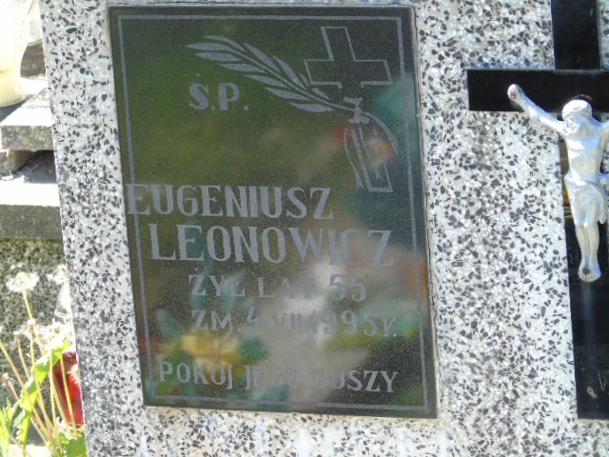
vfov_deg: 8.0
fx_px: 3272
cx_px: 304
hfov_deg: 10.6
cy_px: 228
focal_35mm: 186
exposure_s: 1/125
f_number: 5
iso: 200
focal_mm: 33
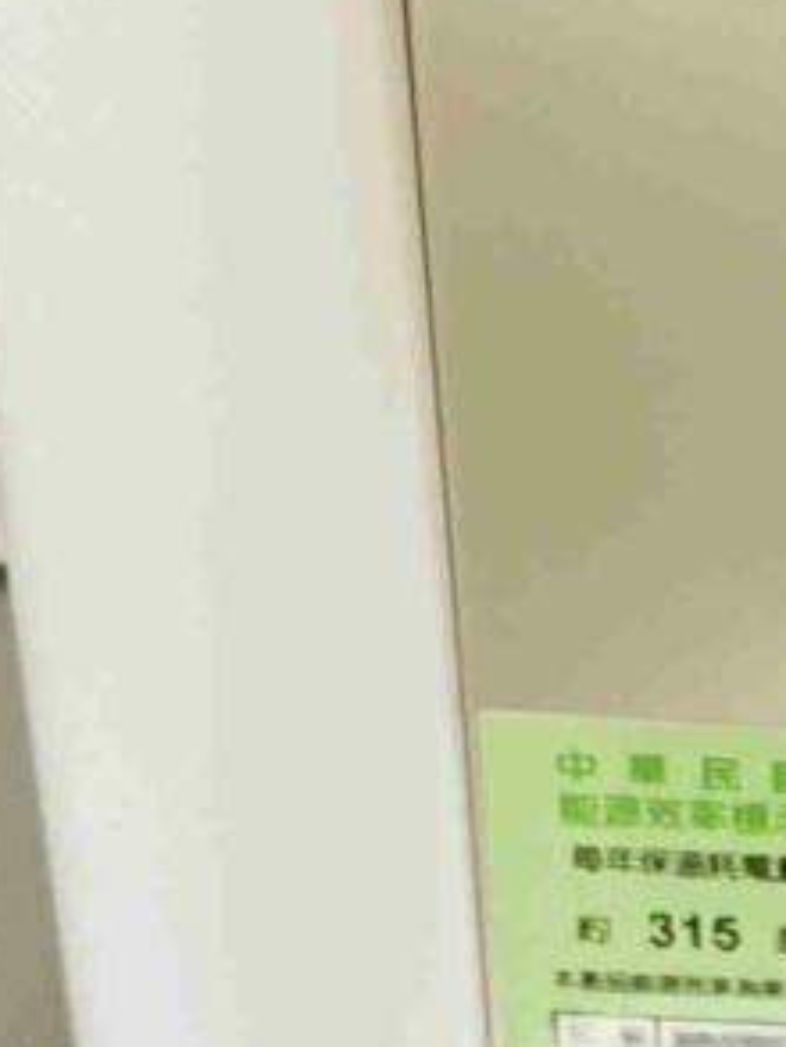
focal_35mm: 142
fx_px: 4296
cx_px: 1493
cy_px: -450
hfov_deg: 9.8
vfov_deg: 13.2
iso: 125
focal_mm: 5.7
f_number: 1.5
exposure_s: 1/60
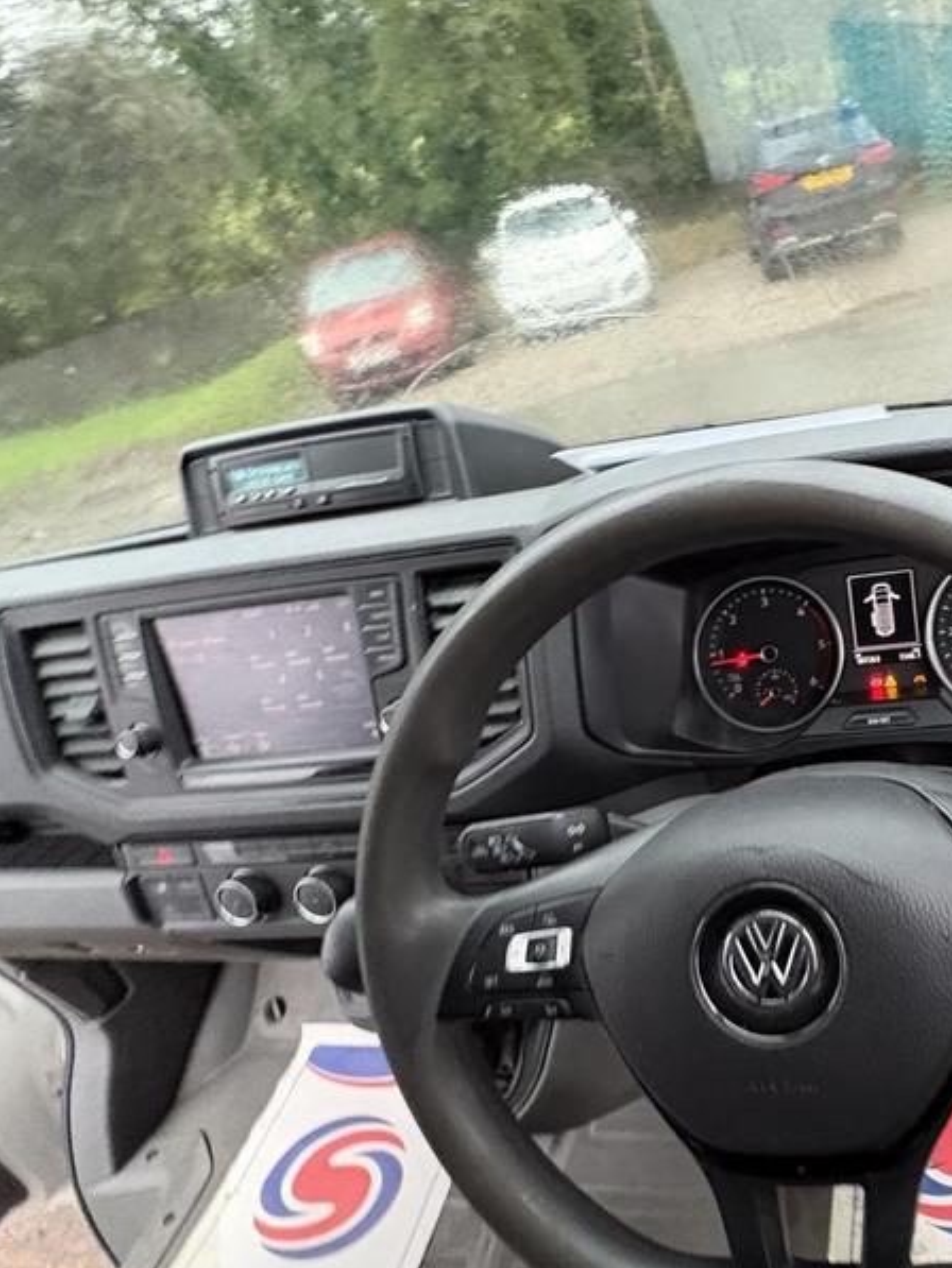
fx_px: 770
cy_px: 707
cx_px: 863
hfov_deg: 54.9
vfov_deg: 78.7
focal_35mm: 21
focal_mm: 2.22
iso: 1000
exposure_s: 1/40
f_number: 2.2
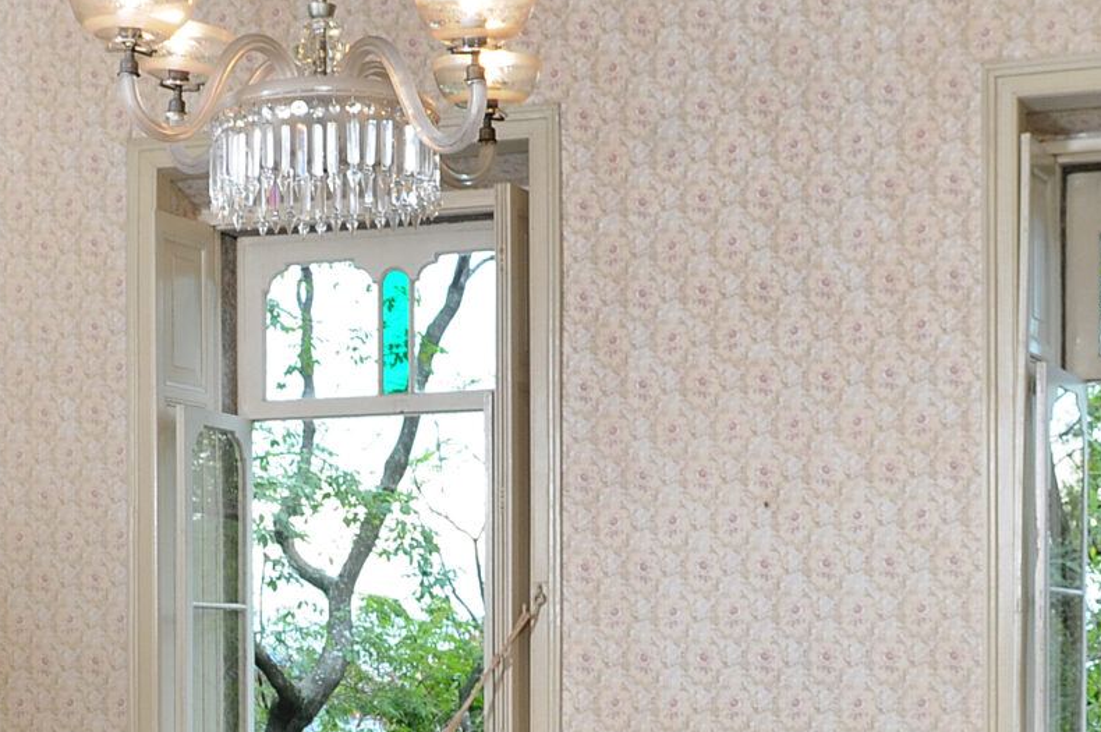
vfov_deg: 16.2
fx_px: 2524
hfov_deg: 24.4
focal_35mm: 83
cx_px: 328
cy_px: 735
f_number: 7.1
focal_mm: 17
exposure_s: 1/20
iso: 200
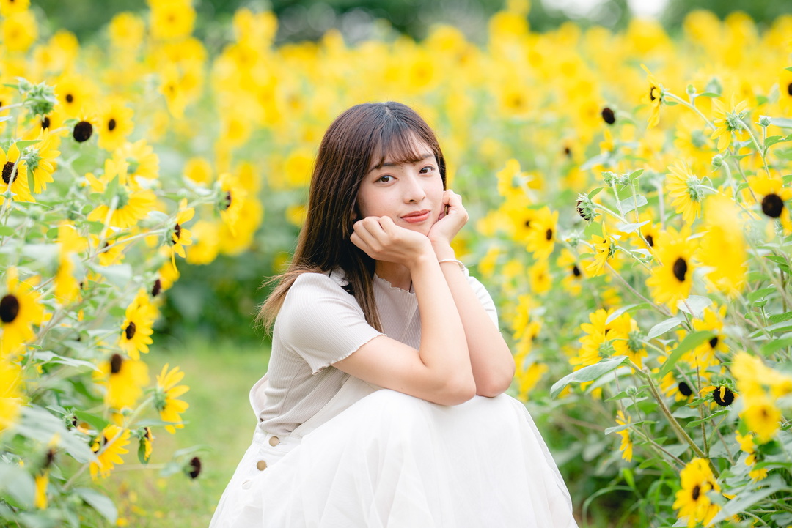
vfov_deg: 10.2
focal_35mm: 135
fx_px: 2971
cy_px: 264
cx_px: 396
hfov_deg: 15.2
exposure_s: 1/1000
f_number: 2.5
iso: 100
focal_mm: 135
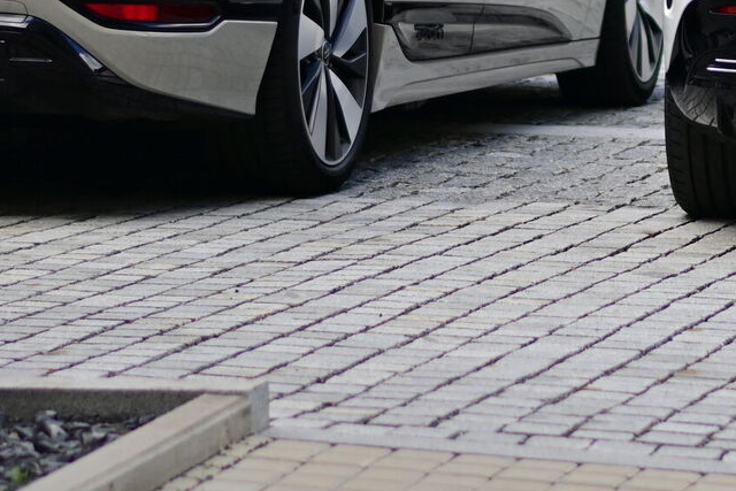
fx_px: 4601
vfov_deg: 6.1
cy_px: -79
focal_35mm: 225
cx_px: 540
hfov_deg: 9.1
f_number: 1.8
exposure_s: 1/2500
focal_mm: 50
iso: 100
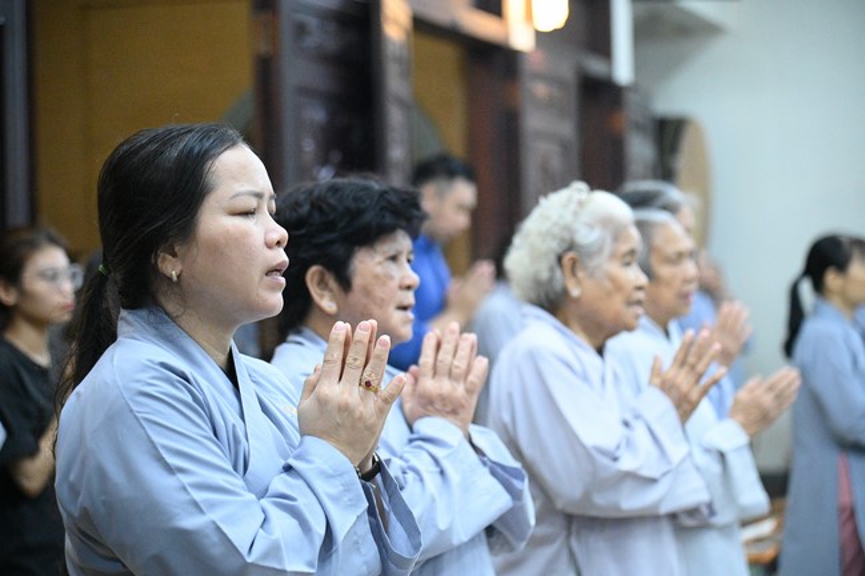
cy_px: 288
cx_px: 432
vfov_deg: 13.7
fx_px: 2401
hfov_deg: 20.4
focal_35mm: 100
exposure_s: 1/200
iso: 16000
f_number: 4.5
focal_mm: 100
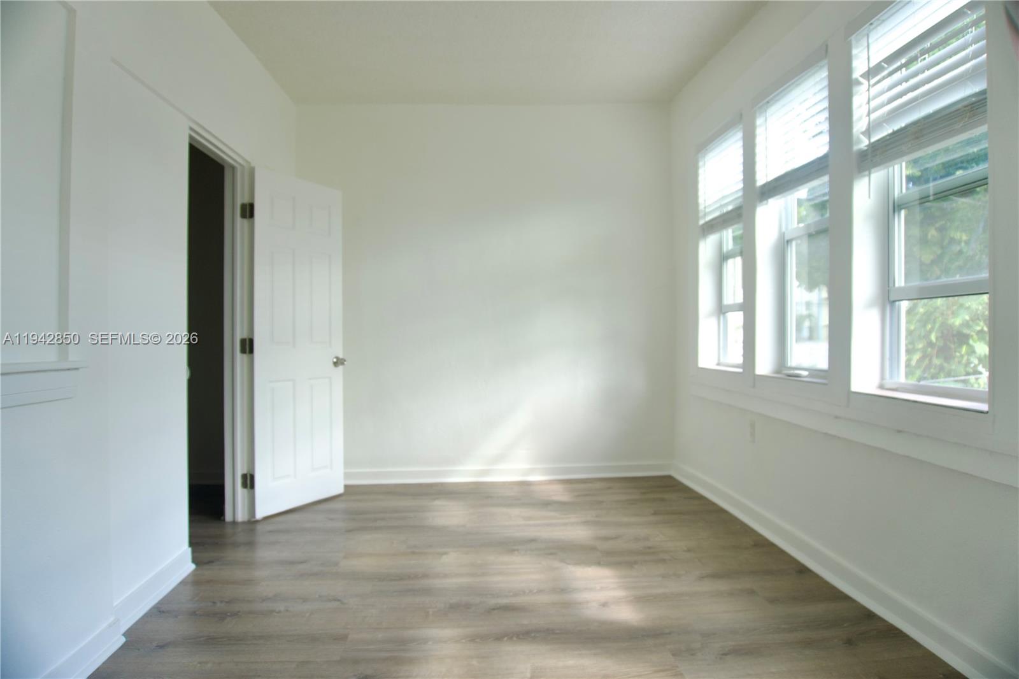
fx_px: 679
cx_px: 510
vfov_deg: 53.1
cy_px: 340
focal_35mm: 24
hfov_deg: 73.8
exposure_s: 1/160
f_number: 4
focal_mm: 16
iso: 160
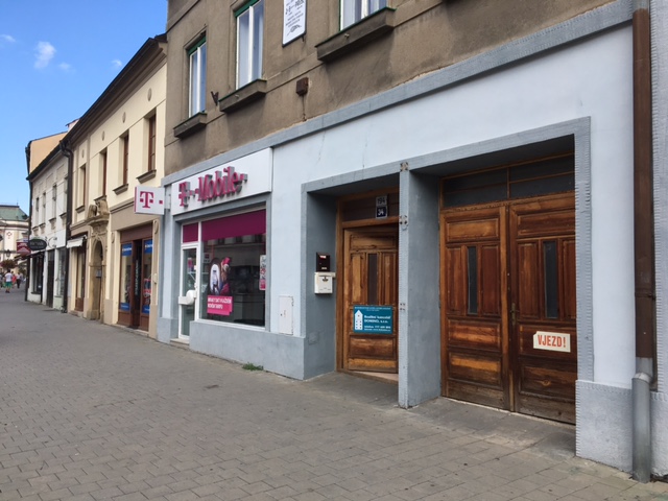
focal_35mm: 29
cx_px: 334
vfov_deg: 48.2
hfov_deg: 61.7
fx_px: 560
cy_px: 250
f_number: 2.2
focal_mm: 4.15
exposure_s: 1/827
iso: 25
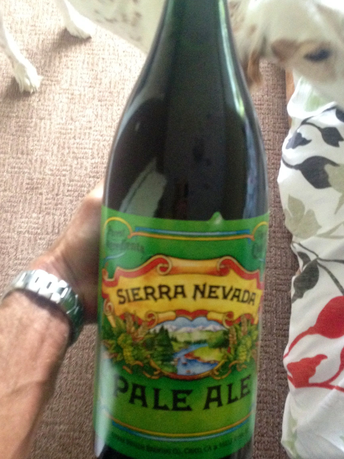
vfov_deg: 40.2
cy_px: 179
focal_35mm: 47
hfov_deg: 30.9
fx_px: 623
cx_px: 186
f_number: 2.4
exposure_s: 1/20
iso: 400
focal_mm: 4.12
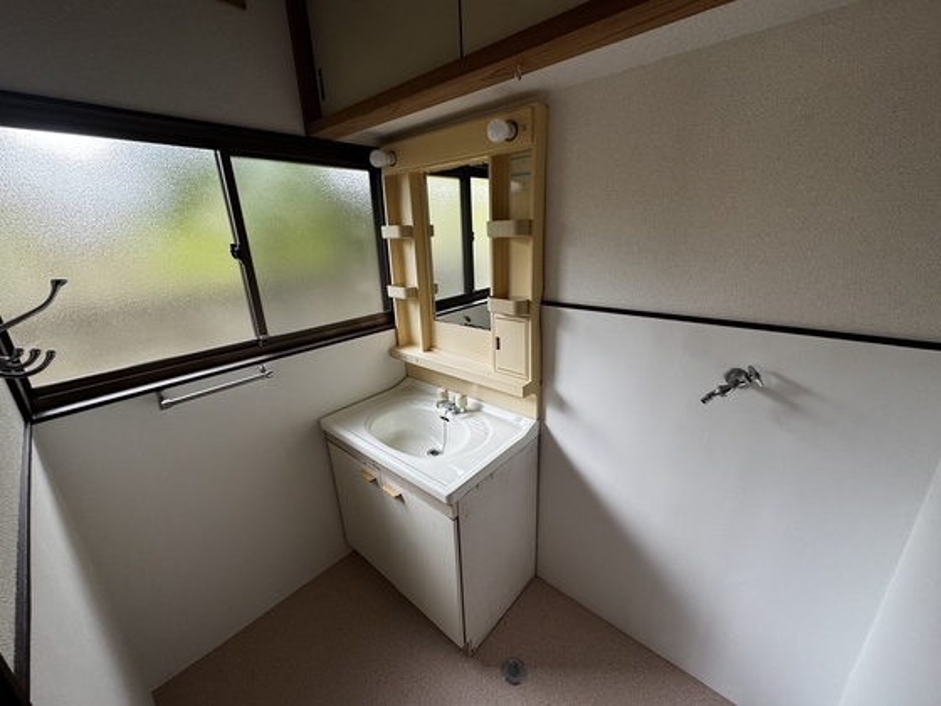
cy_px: 353
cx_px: 470
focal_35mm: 14
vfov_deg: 85.7
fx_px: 381
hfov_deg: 102.1
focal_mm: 2.22
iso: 200
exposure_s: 1/99
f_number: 2.2
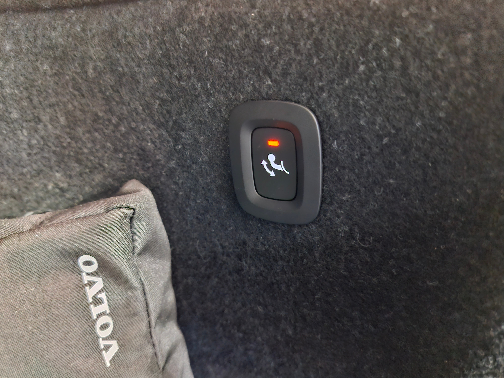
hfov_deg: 73.9
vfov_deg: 58.9
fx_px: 335
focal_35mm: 23
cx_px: 252
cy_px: 189
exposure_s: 1/10
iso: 1250
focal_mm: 5.54
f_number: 1.8
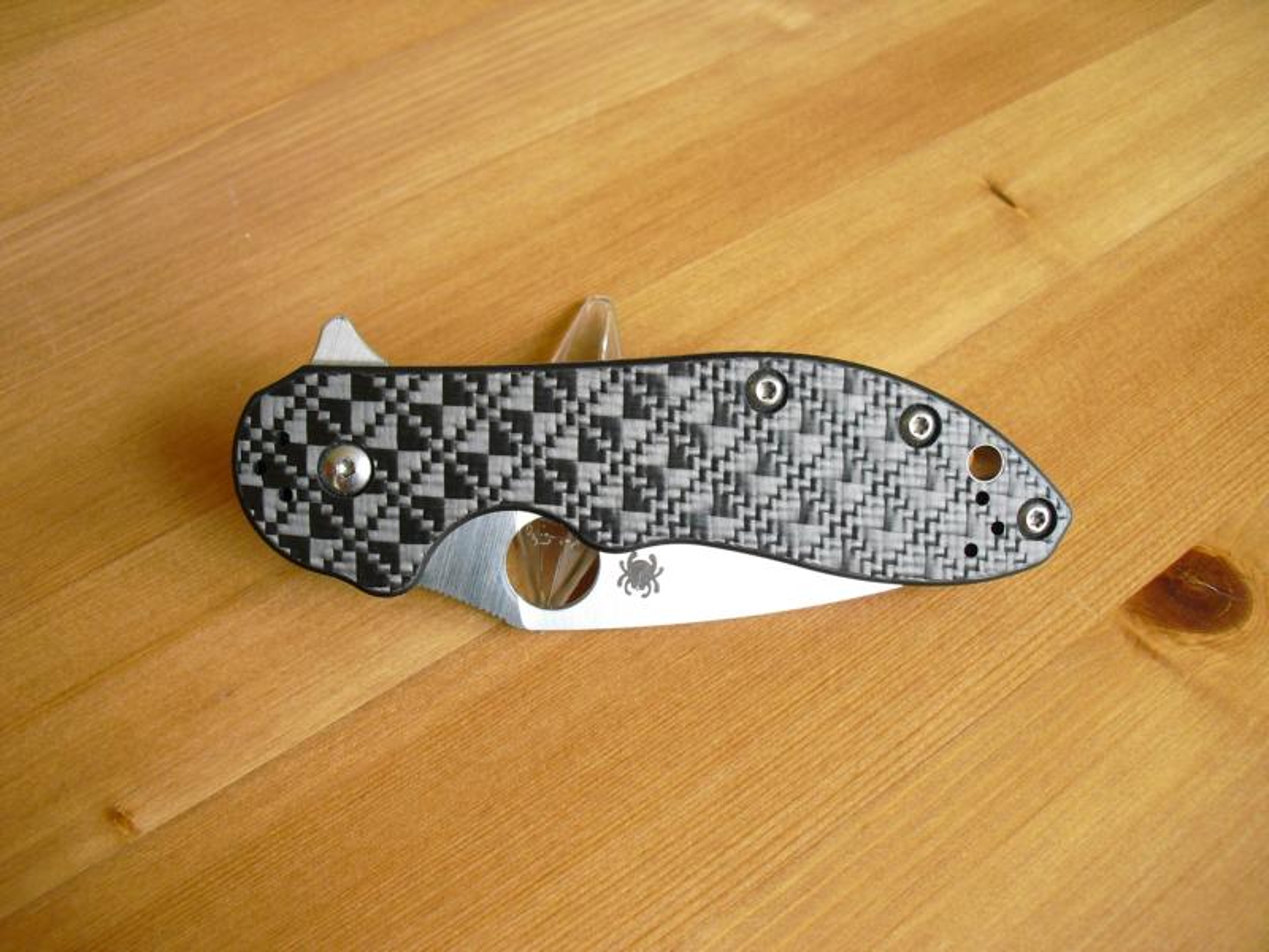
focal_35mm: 36
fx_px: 1320
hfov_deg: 51.4
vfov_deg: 39.7
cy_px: 476
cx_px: 634
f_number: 3.1
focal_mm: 6.3
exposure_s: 1/3.33
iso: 200
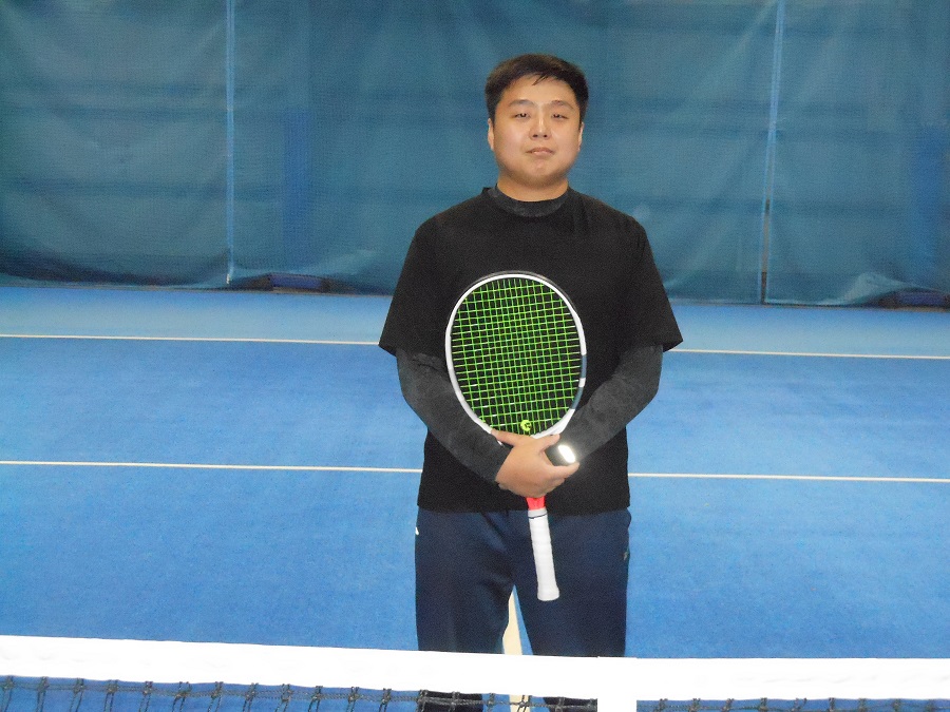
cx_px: 475
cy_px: 356
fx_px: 1811
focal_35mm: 66
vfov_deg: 22.3
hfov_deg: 29.4
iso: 1600
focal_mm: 11.7
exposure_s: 1/60
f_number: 4.3
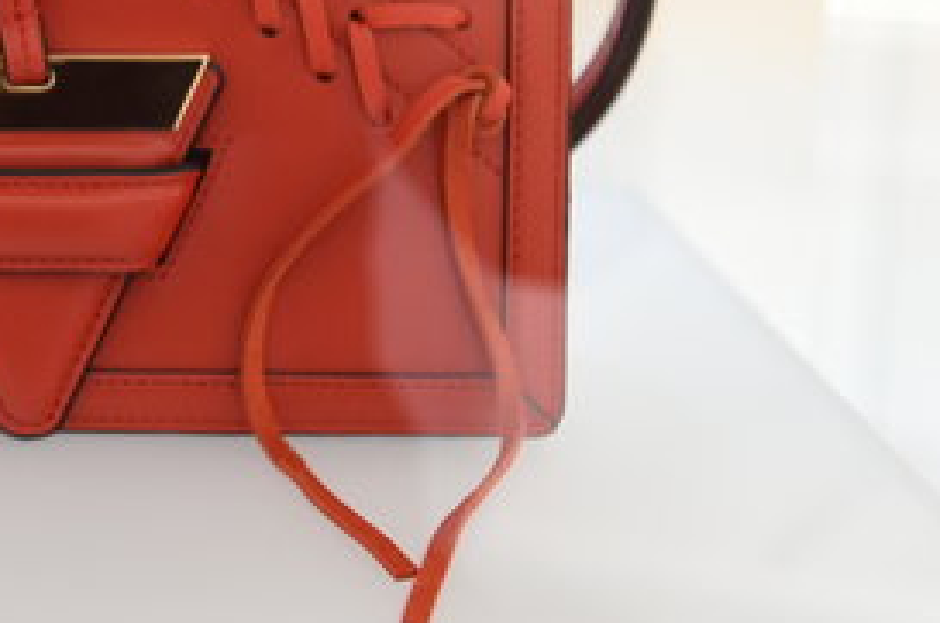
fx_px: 3180
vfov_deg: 11.2
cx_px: -90
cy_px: 114
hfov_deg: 16.3
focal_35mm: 122
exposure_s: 1/100
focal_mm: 45
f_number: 4
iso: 3200
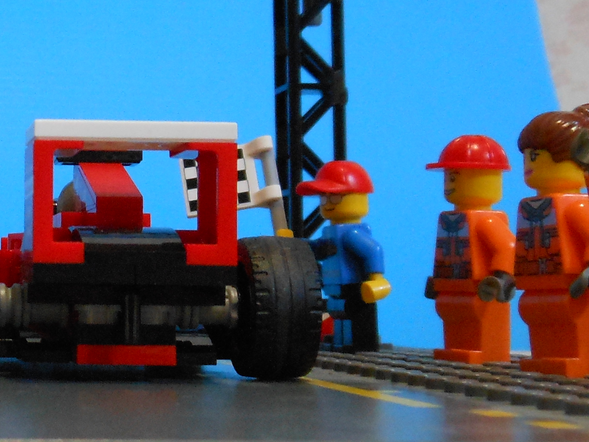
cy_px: 107
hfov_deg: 19.6
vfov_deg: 15.6
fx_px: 1599
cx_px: -126
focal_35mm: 94
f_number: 3.5
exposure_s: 1/10
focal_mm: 6
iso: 400
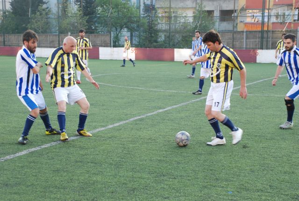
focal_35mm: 75
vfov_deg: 18.3
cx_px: 150
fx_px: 624
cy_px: 100
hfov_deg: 26.9
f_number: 6.3
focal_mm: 50
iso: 1000
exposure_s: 1/160
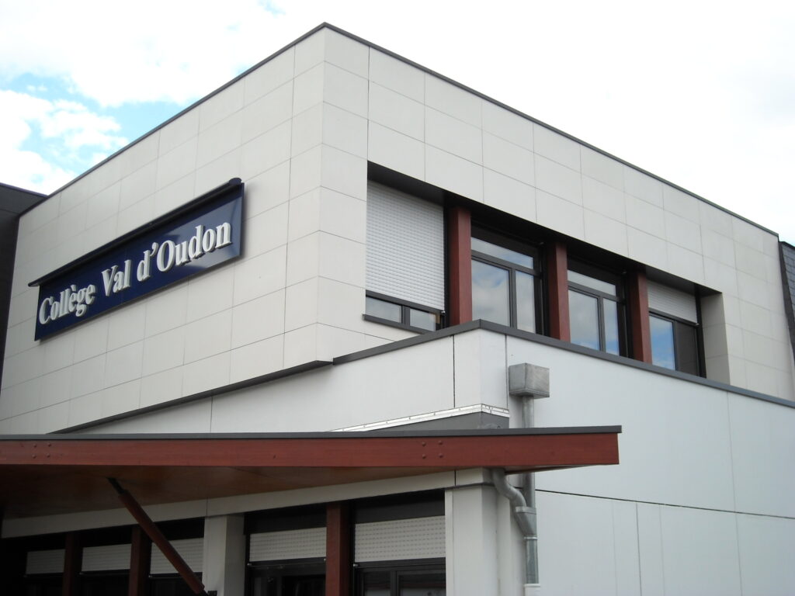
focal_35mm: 49
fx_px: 1125
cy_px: 298
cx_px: 398
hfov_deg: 38.9
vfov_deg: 29.7
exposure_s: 1/272
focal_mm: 7.92
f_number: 3.2
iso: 64
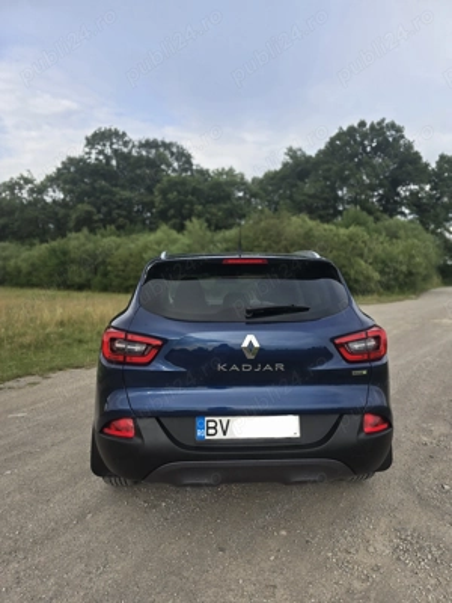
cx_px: 226
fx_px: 400
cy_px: 302
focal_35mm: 23
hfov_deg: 58.9
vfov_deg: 73.9
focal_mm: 6.3
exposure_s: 1/222
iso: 12
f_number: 1.7
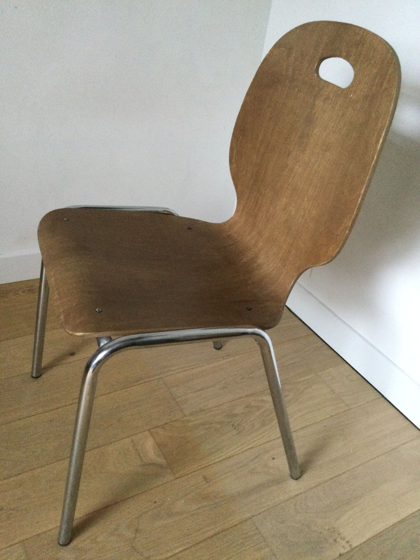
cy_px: 280
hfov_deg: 45.4
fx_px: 502
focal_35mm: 31
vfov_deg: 58.4
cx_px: 210
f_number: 2.4
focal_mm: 3.3
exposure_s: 1/25
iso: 250
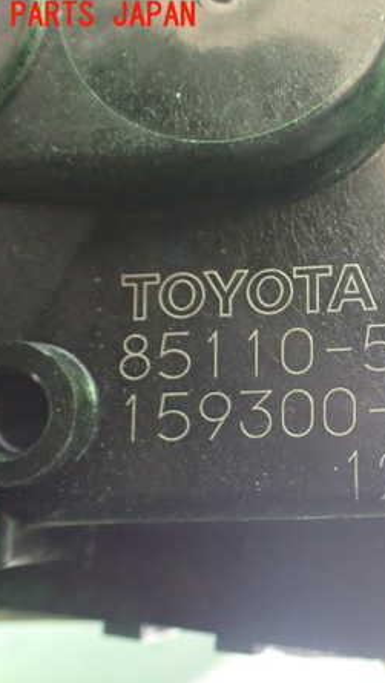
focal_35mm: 44
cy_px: 342
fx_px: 798
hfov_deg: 25.9
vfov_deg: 46.4
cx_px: 377
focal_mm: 5.4
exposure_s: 1/40
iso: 800
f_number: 2.3
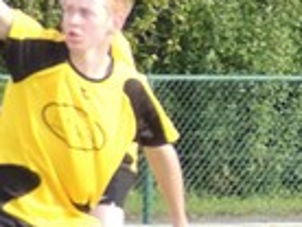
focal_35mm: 741
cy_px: -15
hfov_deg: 2.6
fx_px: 6476
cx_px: 978
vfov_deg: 2.0
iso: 220
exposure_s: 1/400
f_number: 4.1
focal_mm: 17.8
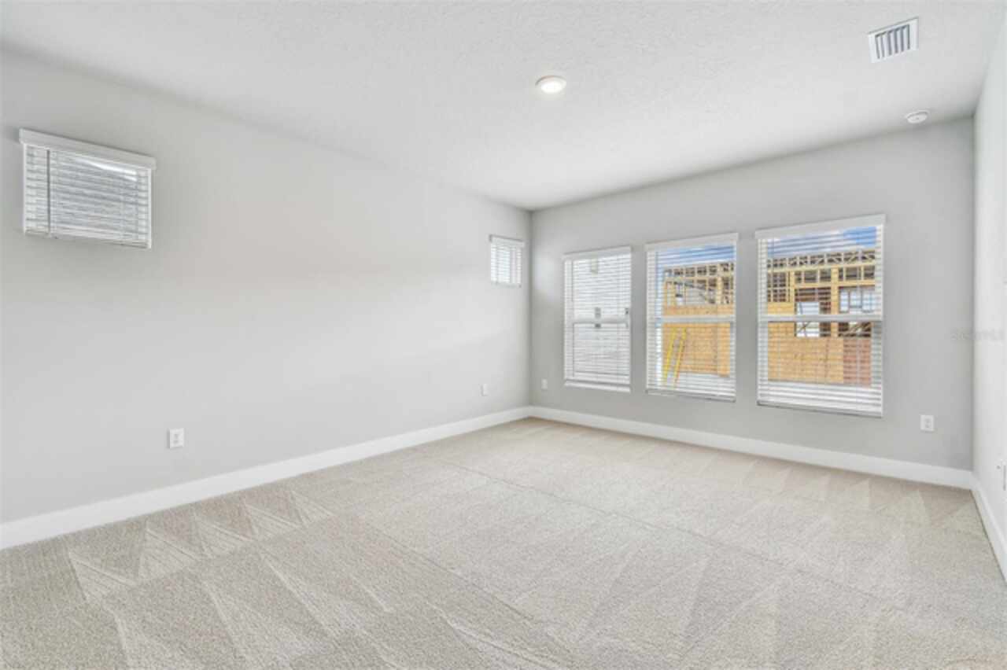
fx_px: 419
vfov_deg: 77.3
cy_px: 335
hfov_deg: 100.4
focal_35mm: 15
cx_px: 504
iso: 100
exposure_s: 1/50
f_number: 7.1
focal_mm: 10
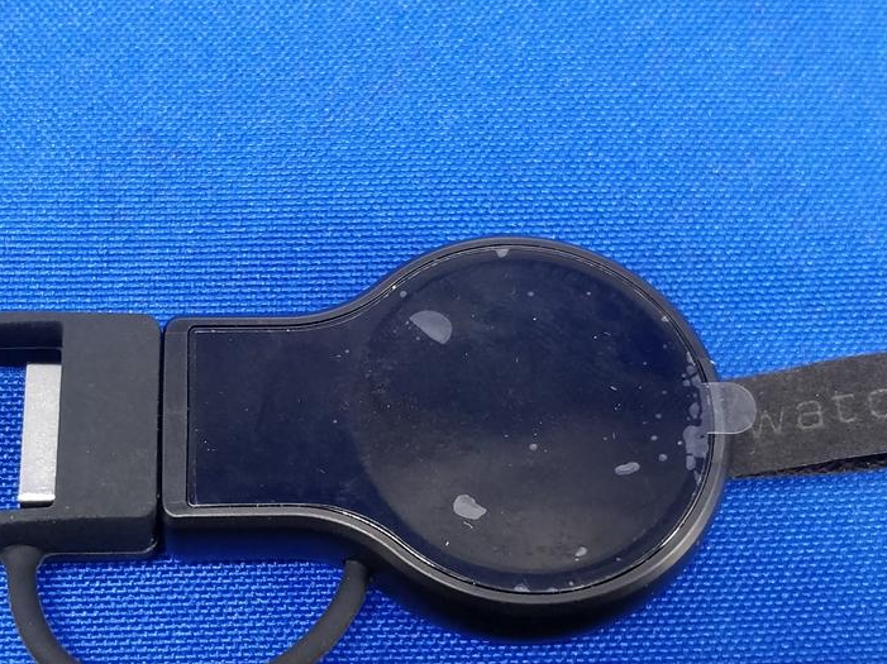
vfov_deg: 38.5
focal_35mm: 37
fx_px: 948
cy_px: 388
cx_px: 344
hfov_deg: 49.8
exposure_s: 1/50
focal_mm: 4.1
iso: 640
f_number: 1.7
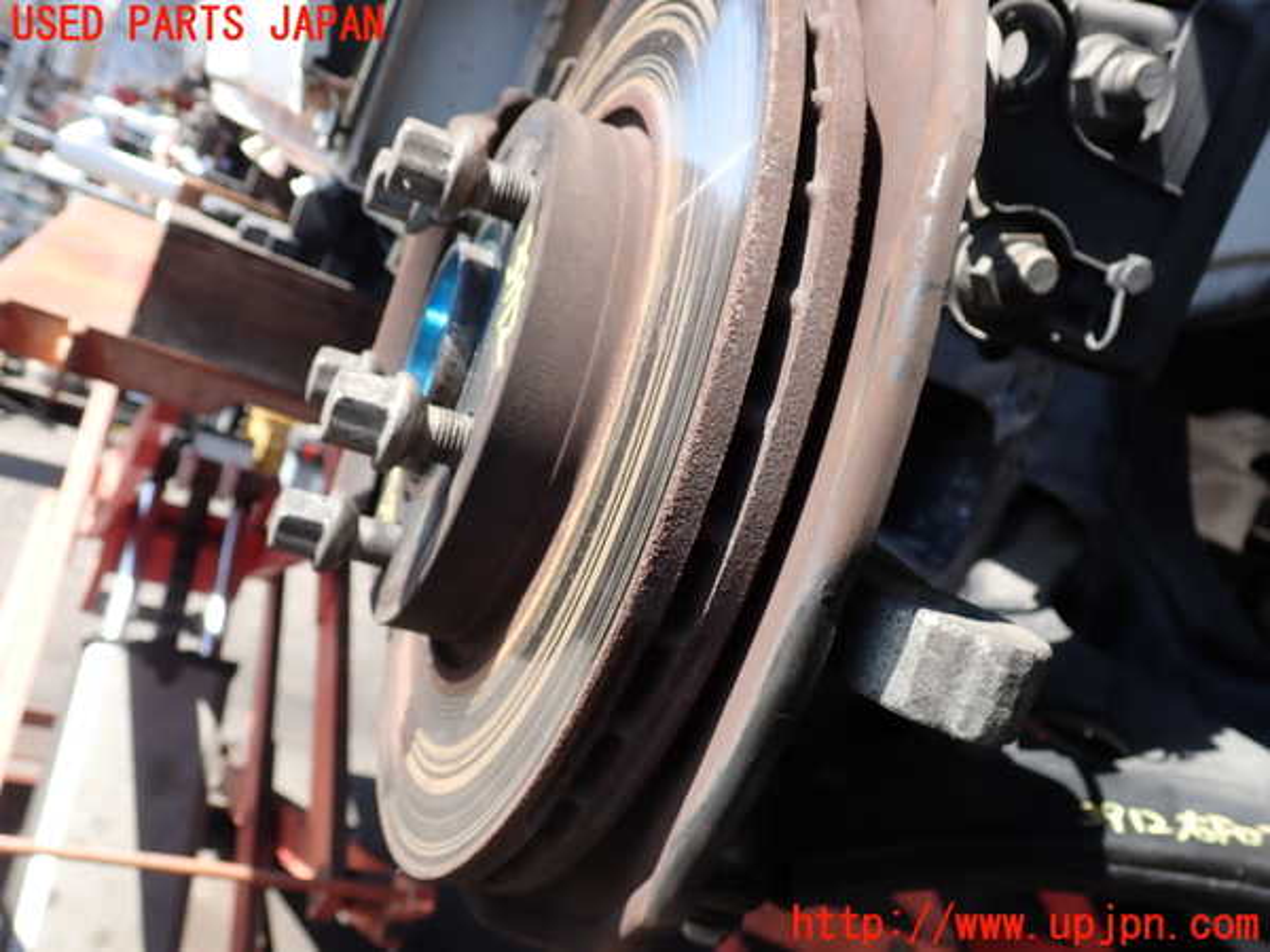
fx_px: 1101
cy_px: 476
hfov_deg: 60.0
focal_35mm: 30
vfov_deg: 46.8
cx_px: 635
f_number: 3.2
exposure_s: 1/250
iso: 100
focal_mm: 5.4
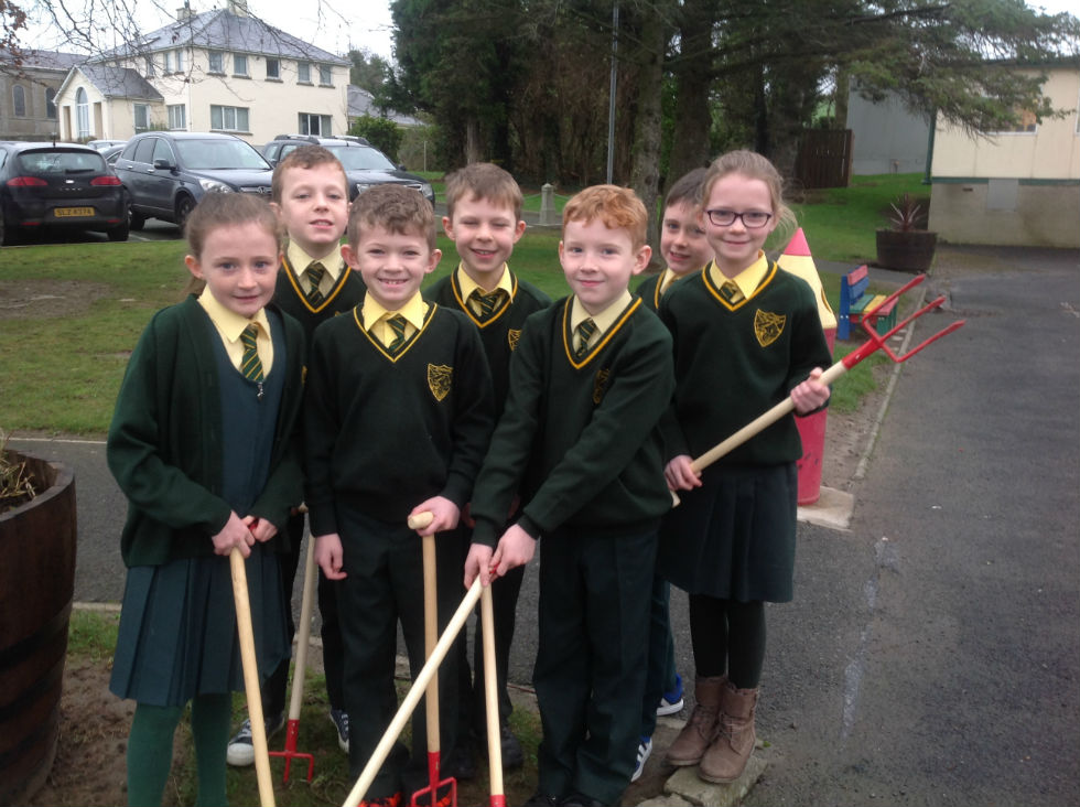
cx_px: 540
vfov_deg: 40.6
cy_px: 404
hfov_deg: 52.7
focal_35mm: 35
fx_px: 1090
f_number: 2.4
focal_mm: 4.28
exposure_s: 1/20
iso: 50
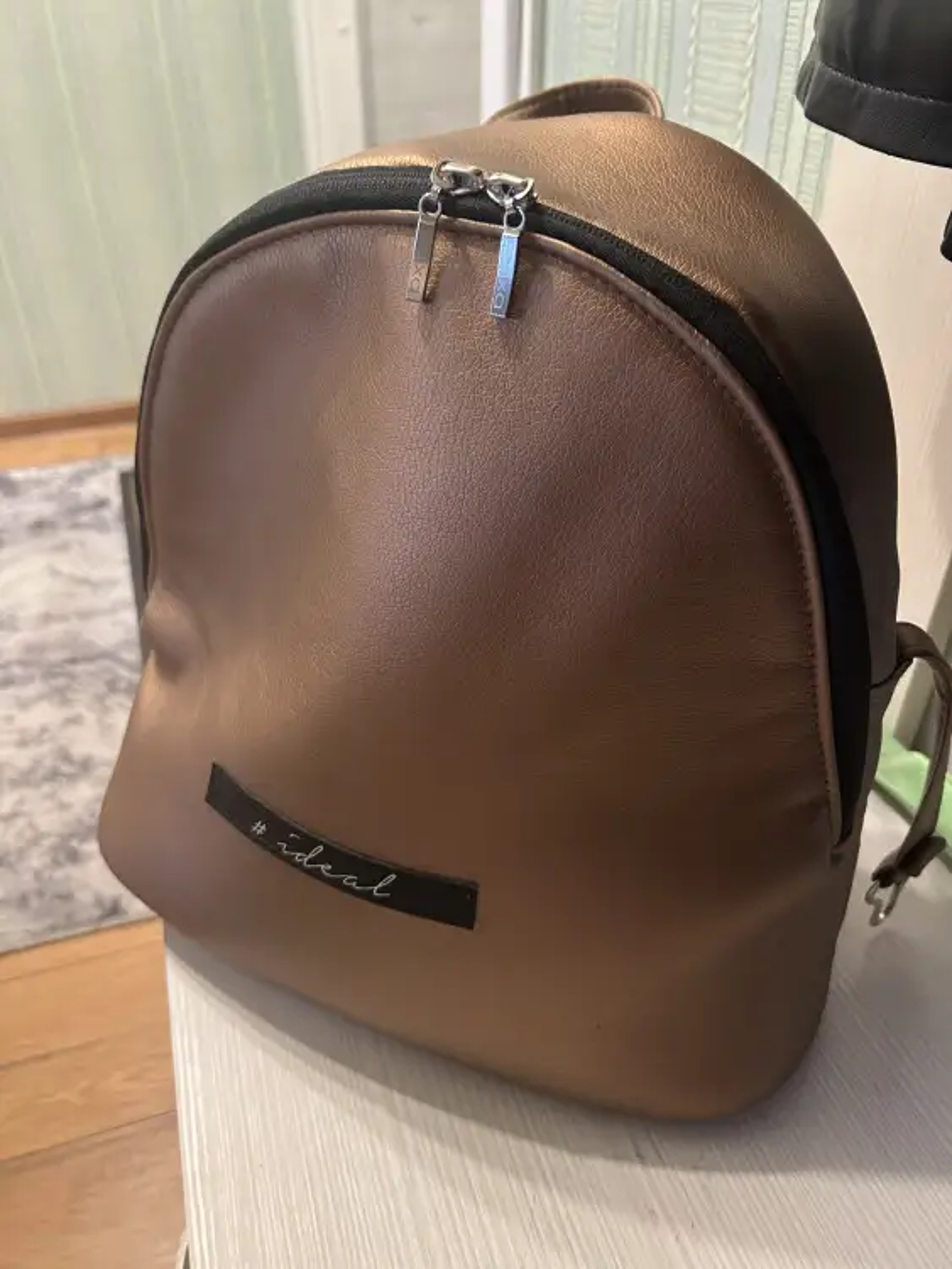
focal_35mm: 26
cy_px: 634
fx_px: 953
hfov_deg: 53.1
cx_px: 476
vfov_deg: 67.3
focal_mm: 5.7
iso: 320
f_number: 1.5
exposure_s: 1/50
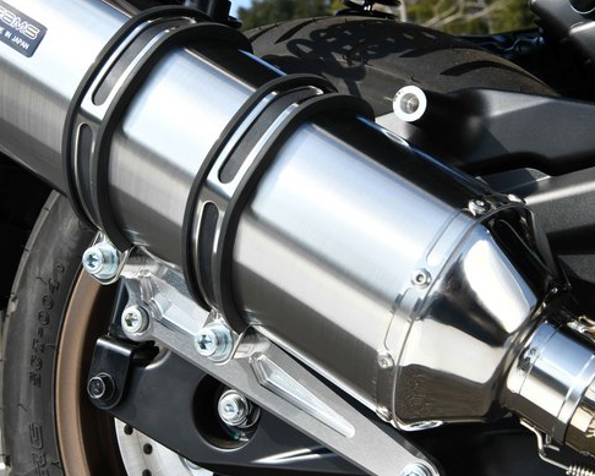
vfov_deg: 21.5
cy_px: 195
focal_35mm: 71
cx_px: 296
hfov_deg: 26.8
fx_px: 1251
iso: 640
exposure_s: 1/500
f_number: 14
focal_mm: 46
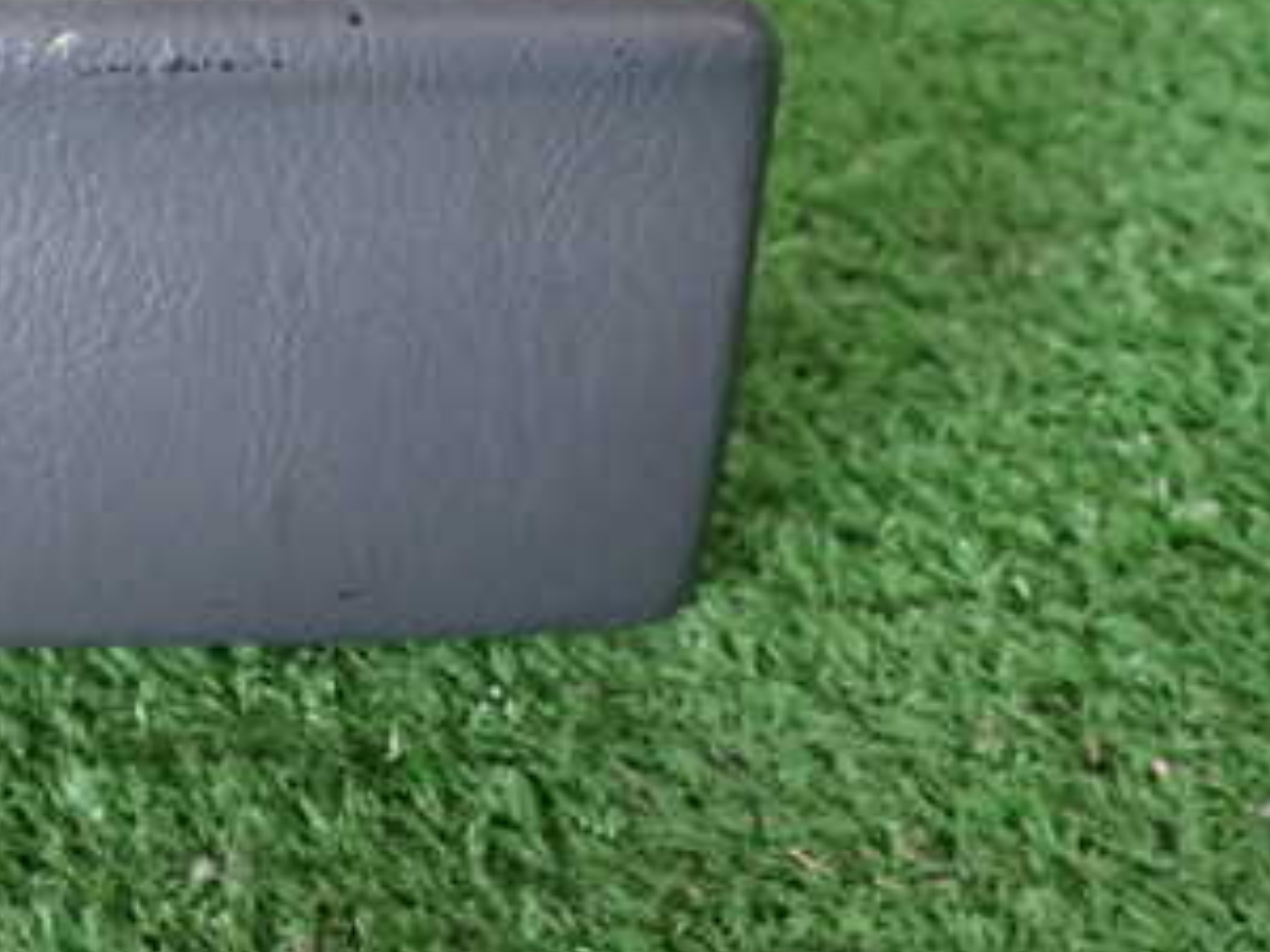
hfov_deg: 30.7
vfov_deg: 24.2
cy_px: 279
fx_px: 2201
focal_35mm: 60
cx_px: 119
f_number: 2.3
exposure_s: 1/30
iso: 400
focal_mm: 5.4
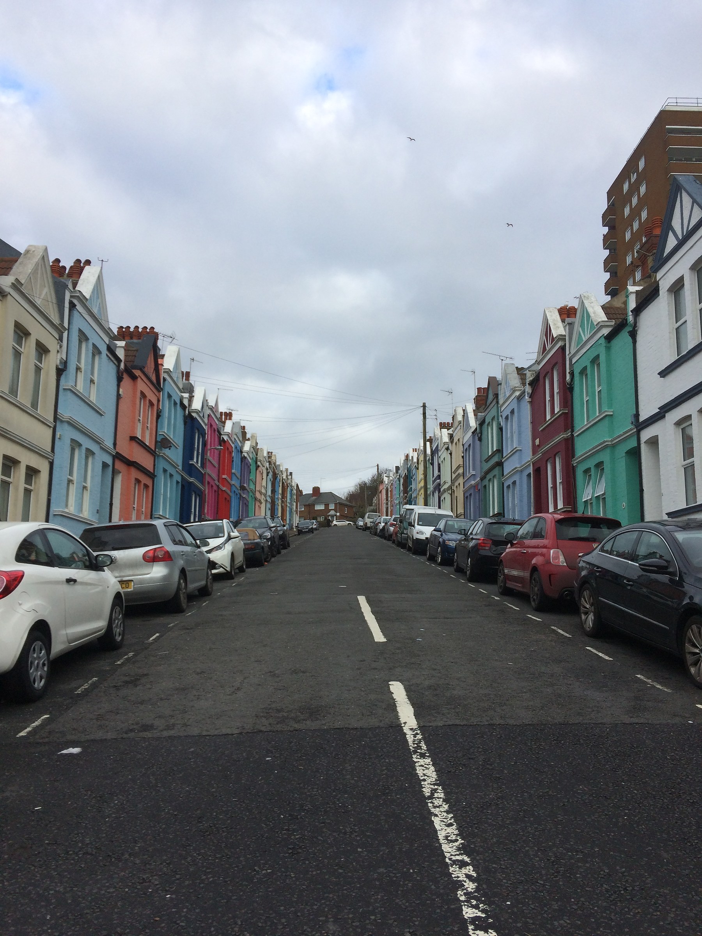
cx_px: 351
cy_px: 468
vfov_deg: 61.7
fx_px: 784
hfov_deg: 48.2
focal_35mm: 29
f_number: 2.2
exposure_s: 1/651
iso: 32
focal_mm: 4.15
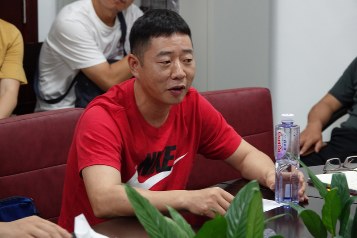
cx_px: 178
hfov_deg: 14.3
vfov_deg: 9.5
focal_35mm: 144
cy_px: 119
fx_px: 1428
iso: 800
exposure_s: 1/30
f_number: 4
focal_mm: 52.82
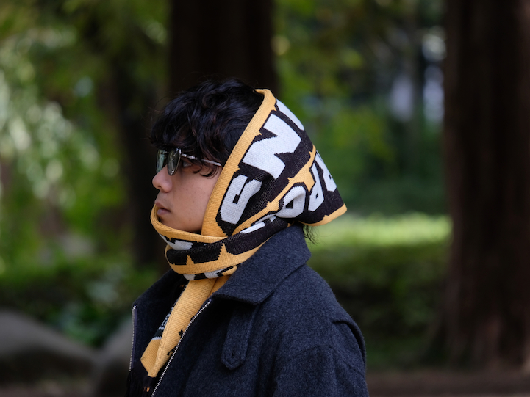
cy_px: 206
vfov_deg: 3.8
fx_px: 5988
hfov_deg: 5.1
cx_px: 251
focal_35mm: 391
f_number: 6.7
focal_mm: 230
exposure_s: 1/150
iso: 500
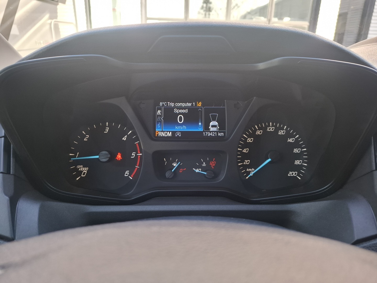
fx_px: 250
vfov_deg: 58.9
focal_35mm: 23
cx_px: 188
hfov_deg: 73.9
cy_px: 142
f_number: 1.8
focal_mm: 5.54
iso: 125
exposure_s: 1/100
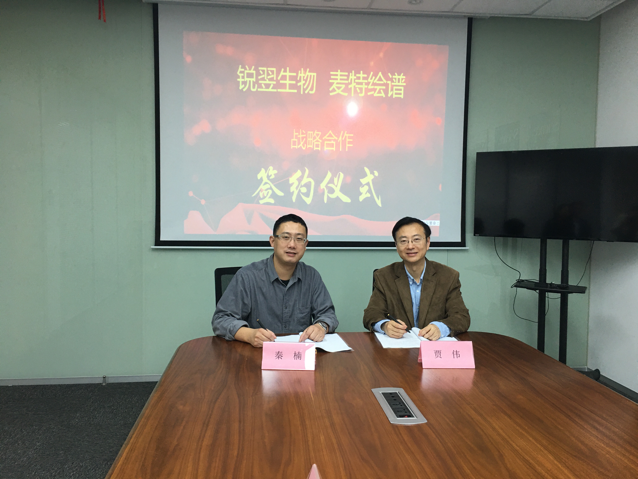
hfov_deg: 61.7
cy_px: 240
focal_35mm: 29
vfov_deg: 48.2
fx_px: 534
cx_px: 319
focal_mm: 4.15
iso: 50
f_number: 2.2
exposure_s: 1/33
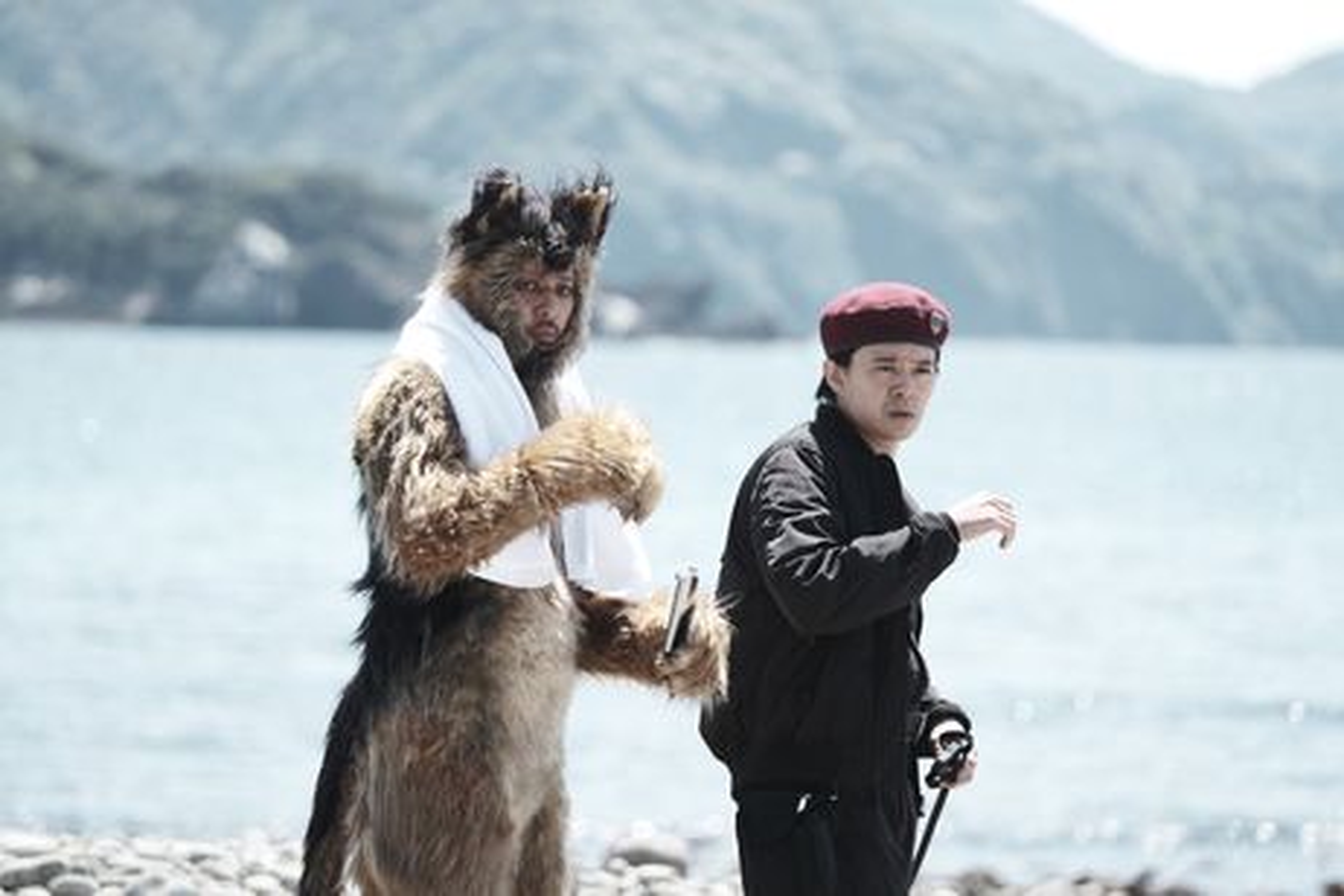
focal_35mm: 210
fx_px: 7839
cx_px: 672
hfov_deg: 9.8
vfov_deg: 6.5
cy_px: 448
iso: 1000
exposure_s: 1/3800
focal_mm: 140
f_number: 3.2
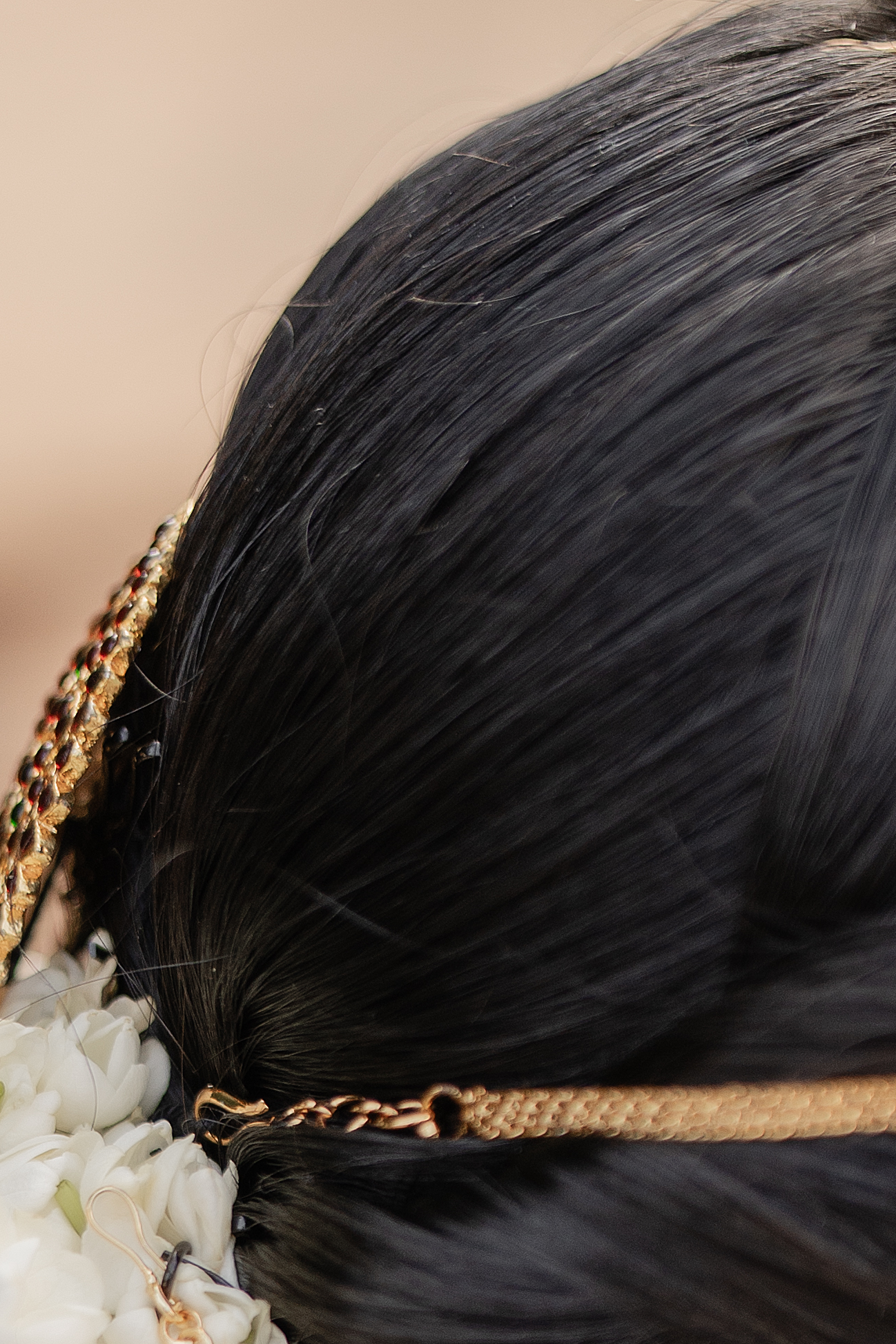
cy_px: 2118
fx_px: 6719
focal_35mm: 180
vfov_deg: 10.9
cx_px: 876
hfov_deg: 7.6
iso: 100
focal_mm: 50
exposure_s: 1/1250
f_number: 1.4
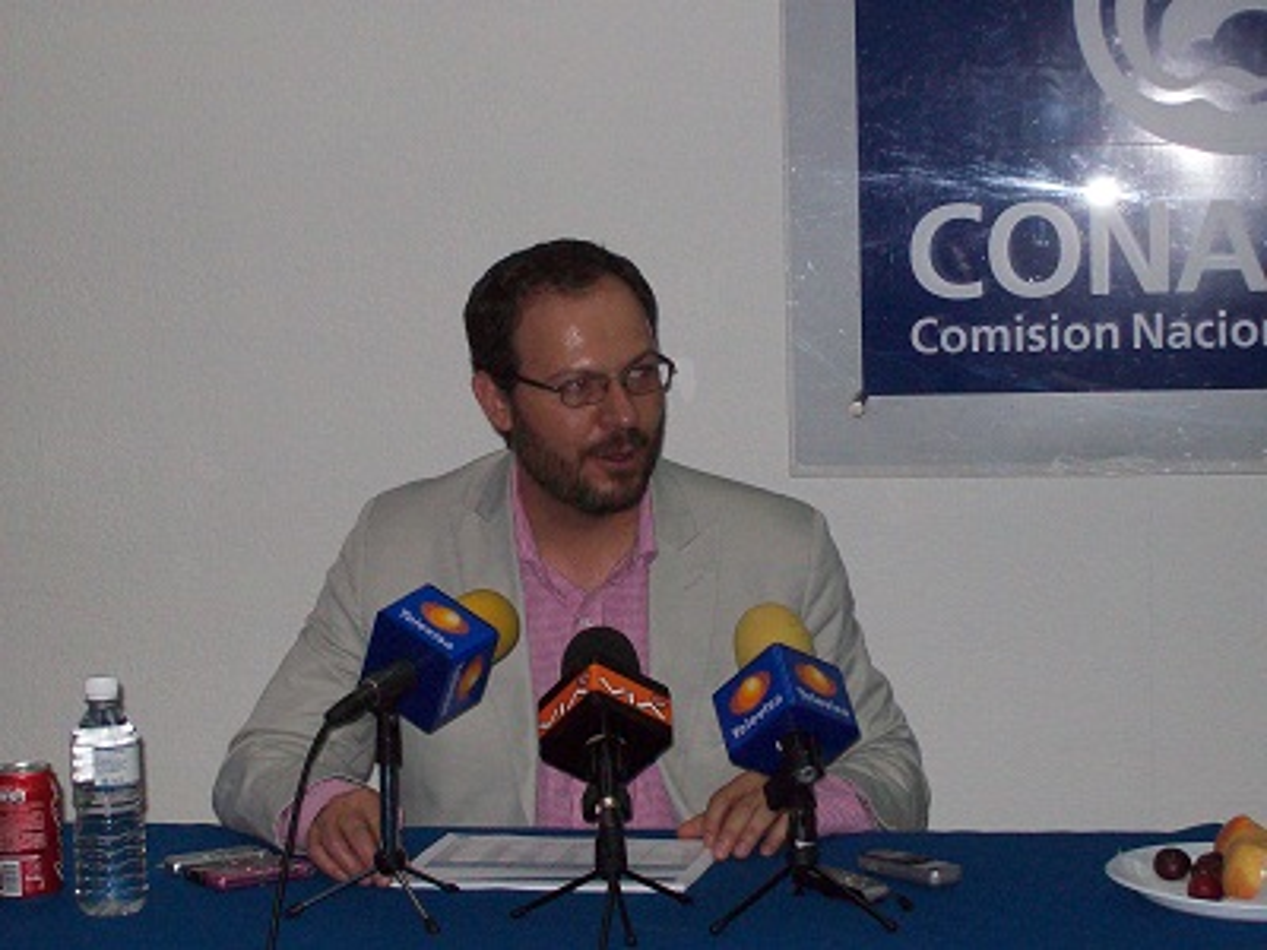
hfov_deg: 22.5
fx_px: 3184
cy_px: 475
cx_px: 634
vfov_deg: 17.0
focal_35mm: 87
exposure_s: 1/112
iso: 200
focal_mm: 14.3
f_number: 4.3
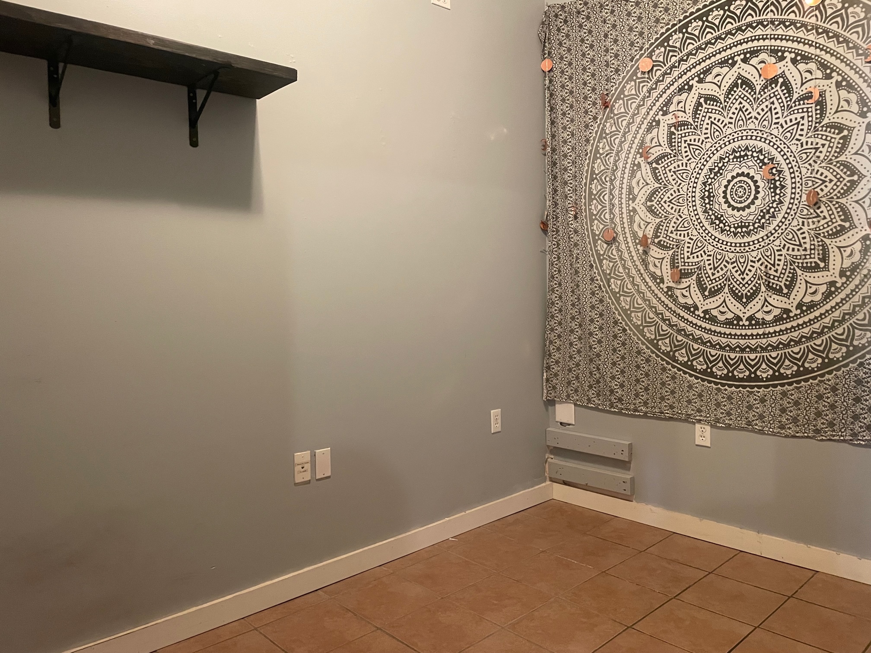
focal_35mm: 26
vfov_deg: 53.1
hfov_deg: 67.3
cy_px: 326
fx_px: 654
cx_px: 436
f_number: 1.6
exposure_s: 1/40
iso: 500
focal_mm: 4.2
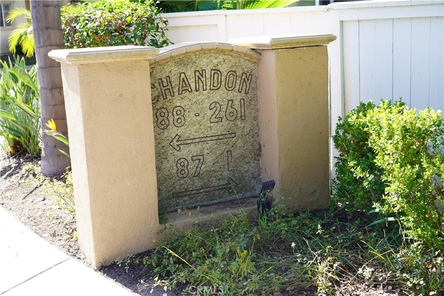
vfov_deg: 29.3
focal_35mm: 46
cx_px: 222
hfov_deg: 42.7
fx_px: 567
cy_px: 148
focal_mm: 46
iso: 100
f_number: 5
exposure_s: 1/80
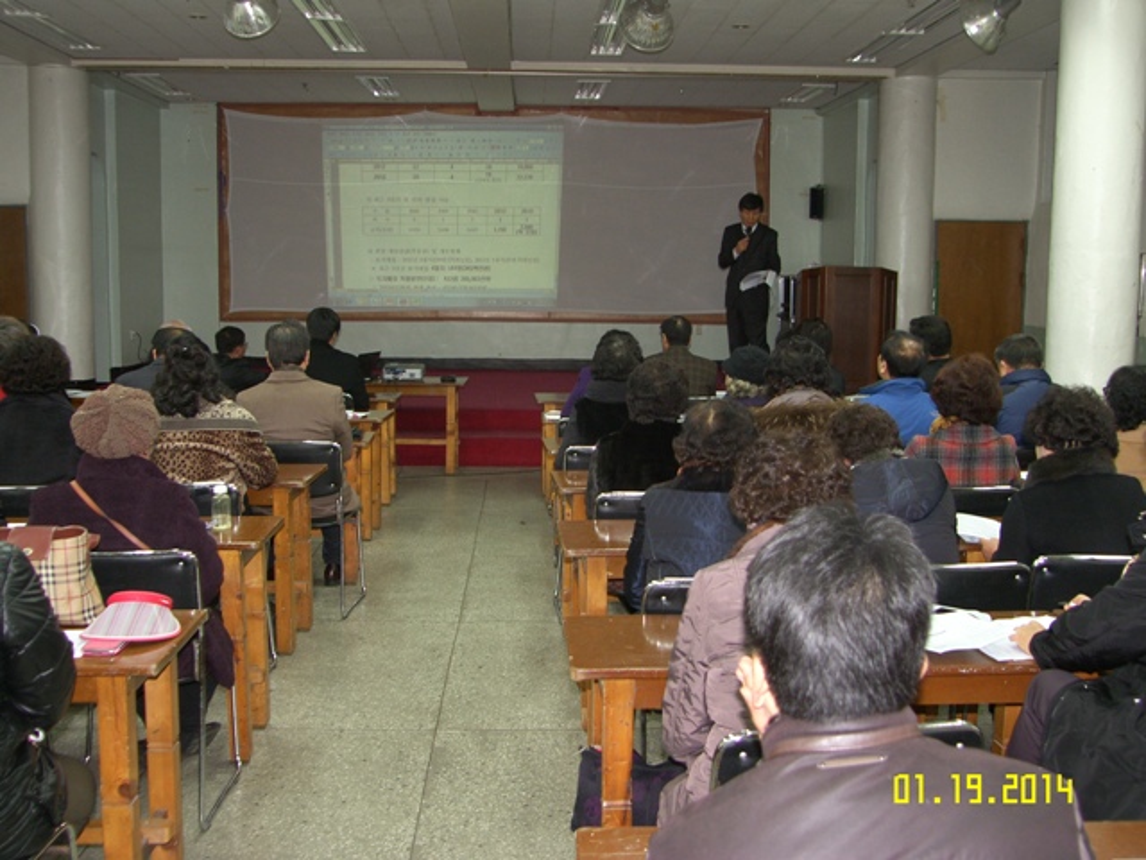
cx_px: 573
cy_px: 430
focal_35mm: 40
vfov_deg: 36.0
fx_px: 1324
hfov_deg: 46.8
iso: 100
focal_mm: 10.3
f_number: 2.5
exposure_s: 1/40
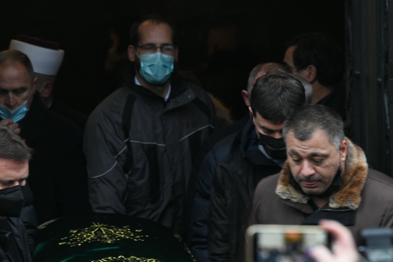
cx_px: 86
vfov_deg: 3.7
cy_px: 180
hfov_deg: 5.5
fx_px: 4071
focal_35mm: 373
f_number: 5.6
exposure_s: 1/200
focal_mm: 200
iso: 2000
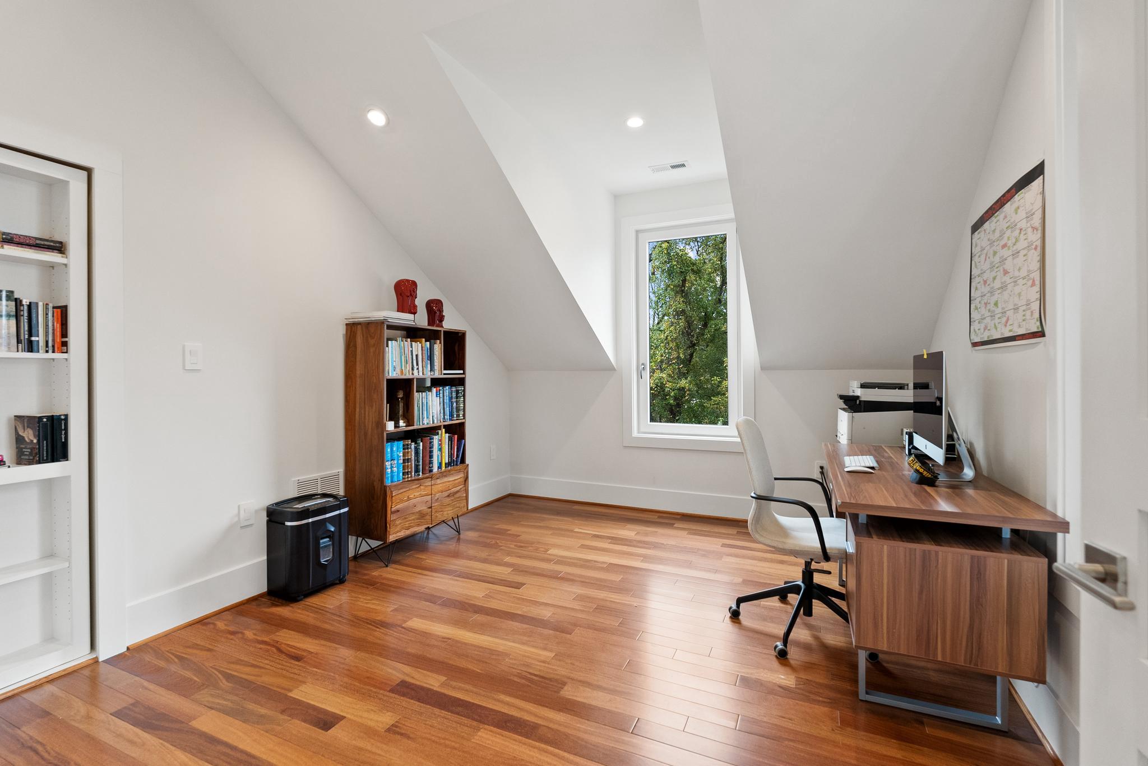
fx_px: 510
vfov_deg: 73.8
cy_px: 383
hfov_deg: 96.7
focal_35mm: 16
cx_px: 574
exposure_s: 1/25
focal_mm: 16
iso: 800
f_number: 5.6
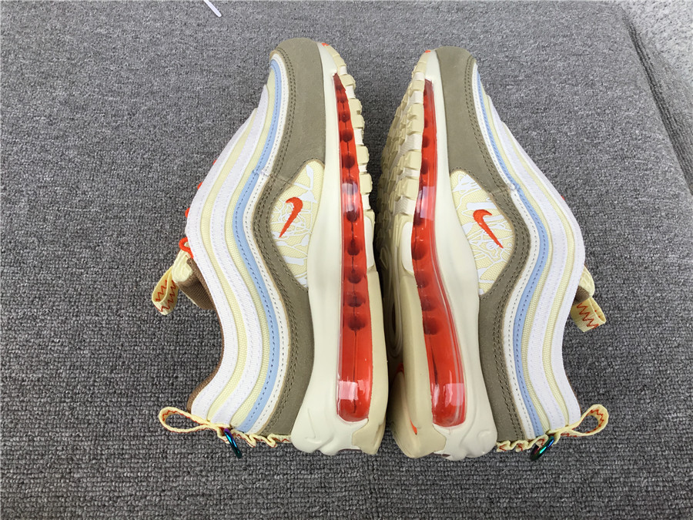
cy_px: 260
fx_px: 621
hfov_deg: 58.4
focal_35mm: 31
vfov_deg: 45.4
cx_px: 346
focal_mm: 3.3
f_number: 2.4
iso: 25
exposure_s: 1/100
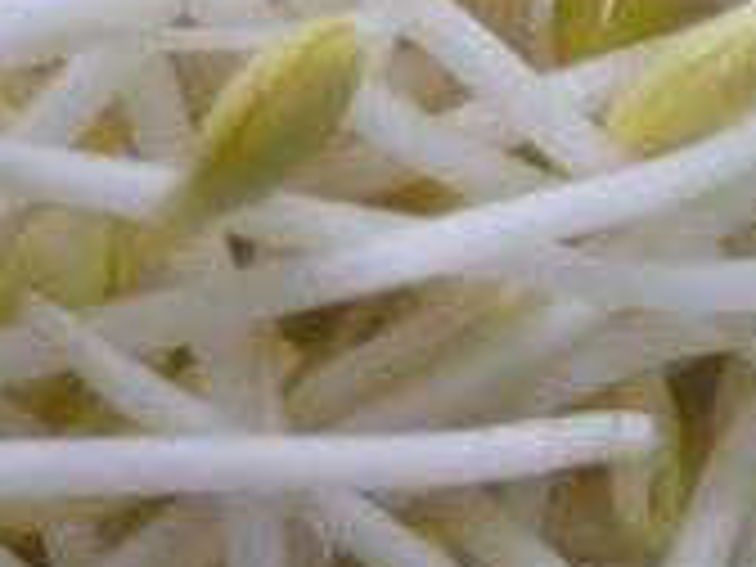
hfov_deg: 5.9
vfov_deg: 4.5
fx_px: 7207
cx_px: 1436
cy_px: 882
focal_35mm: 330
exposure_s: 1/60
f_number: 3.5
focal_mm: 14
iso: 320
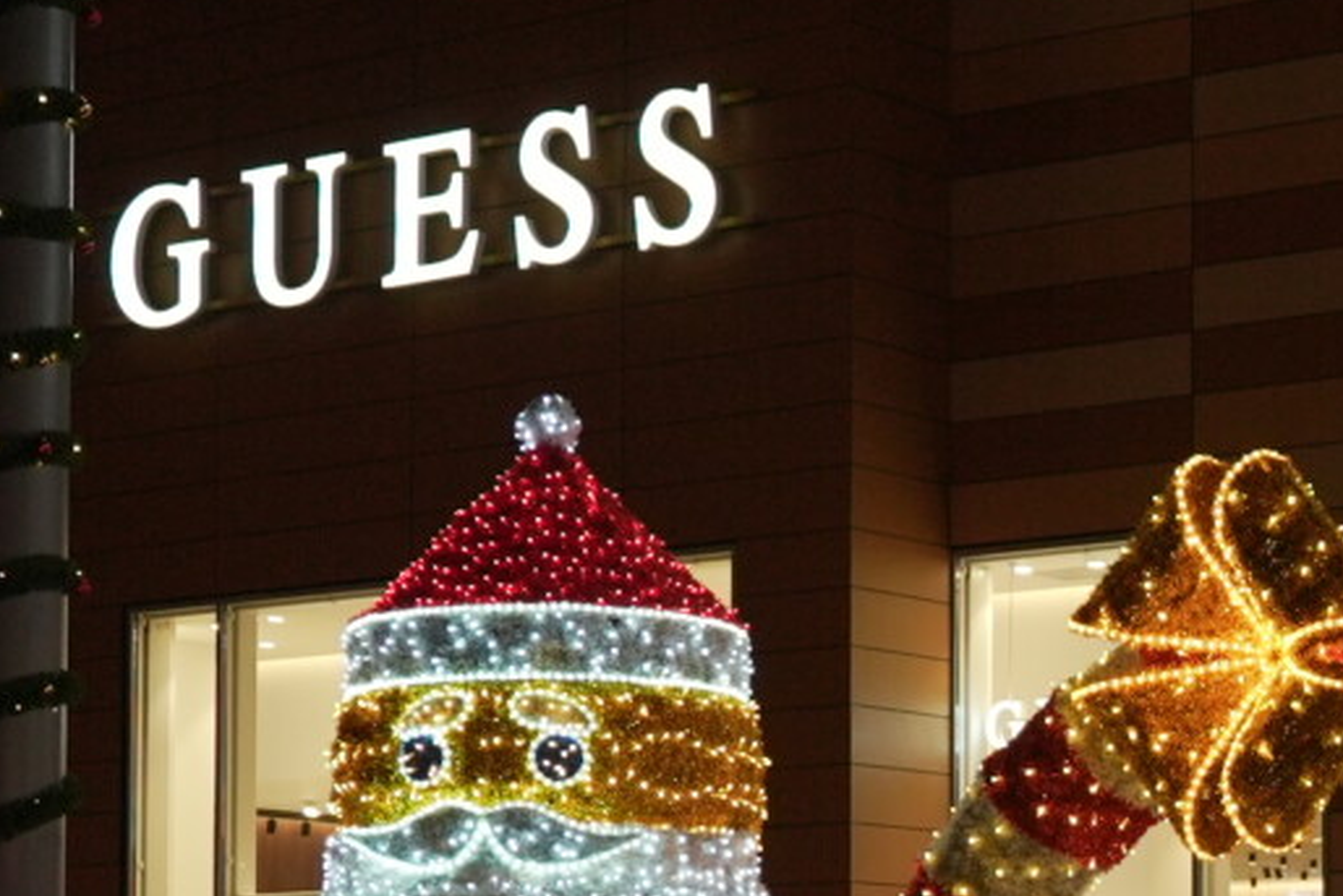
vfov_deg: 13.7
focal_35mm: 98
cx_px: 1544
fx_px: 3657
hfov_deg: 19.7
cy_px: 965
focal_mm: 28
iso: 1250
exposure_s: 1/400
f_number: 2.8
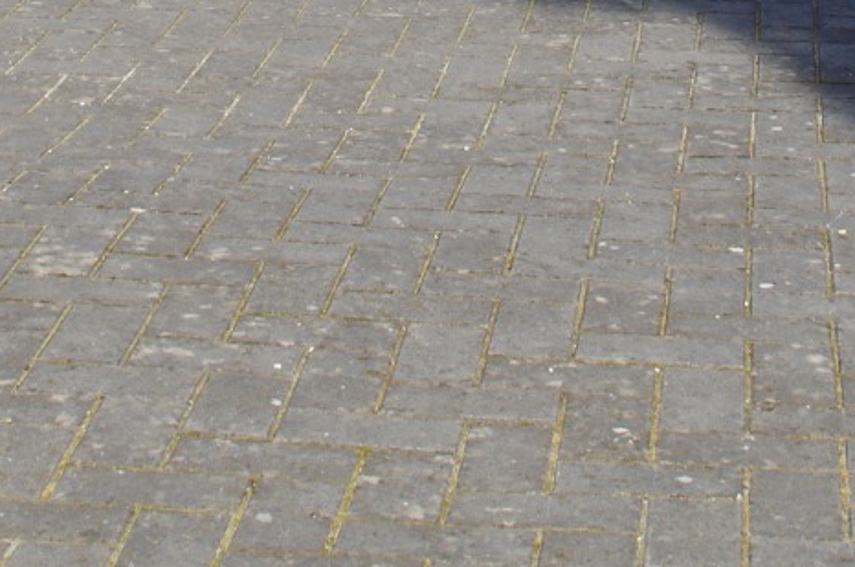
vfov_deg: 10.4
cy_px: -356
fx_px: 2987
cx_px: 400
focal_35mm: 126
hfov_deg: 16.3
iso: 160
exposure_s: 1/125
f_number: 11
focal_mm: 24
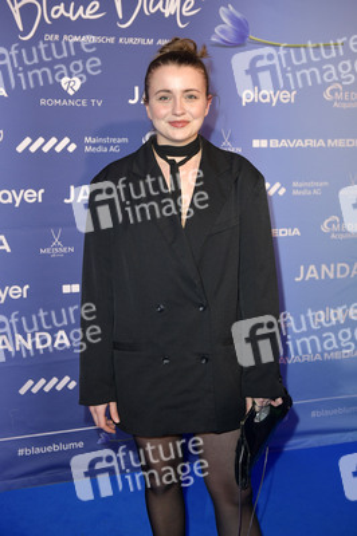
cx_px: 178
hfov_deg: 29.8
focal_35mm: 45
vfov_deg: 43.6
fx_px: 670
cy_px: 268
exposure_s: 1/250
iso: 1000
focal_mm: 45
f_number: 5
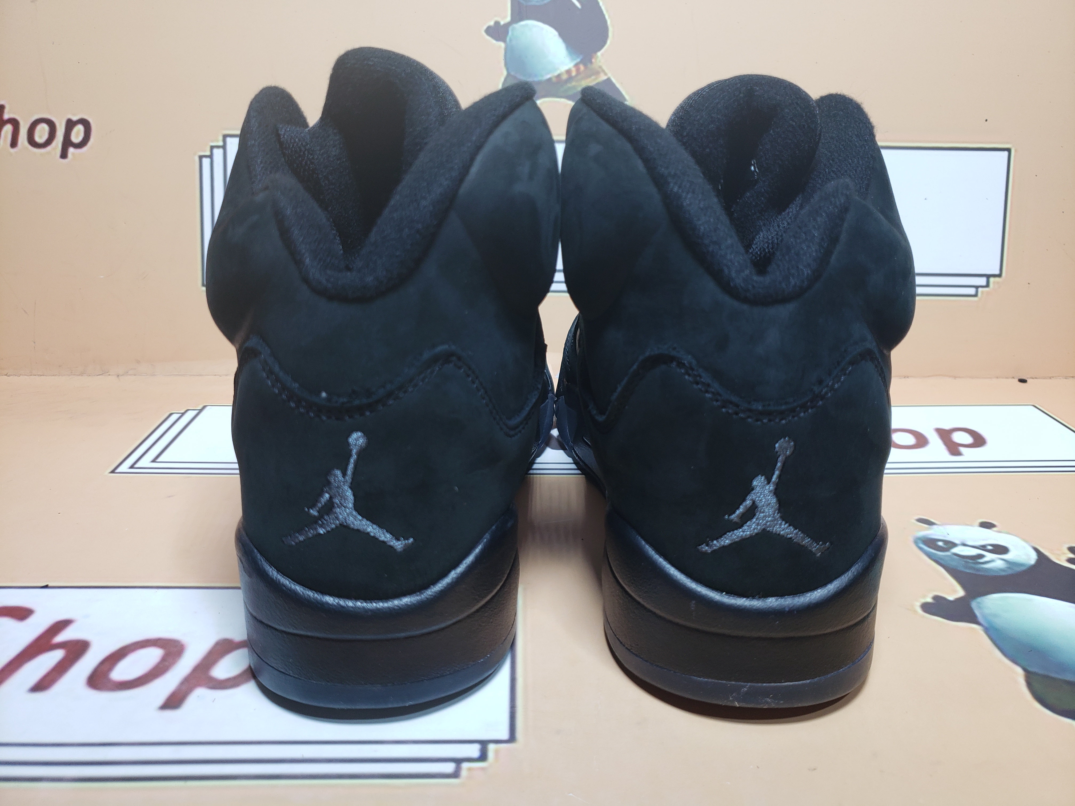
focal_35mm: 26
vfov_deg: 53.1
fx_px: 807
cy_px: 403
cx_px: 538
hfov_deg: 67.3
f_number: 1.5
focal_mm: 4.3
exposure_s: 1/321
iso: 50
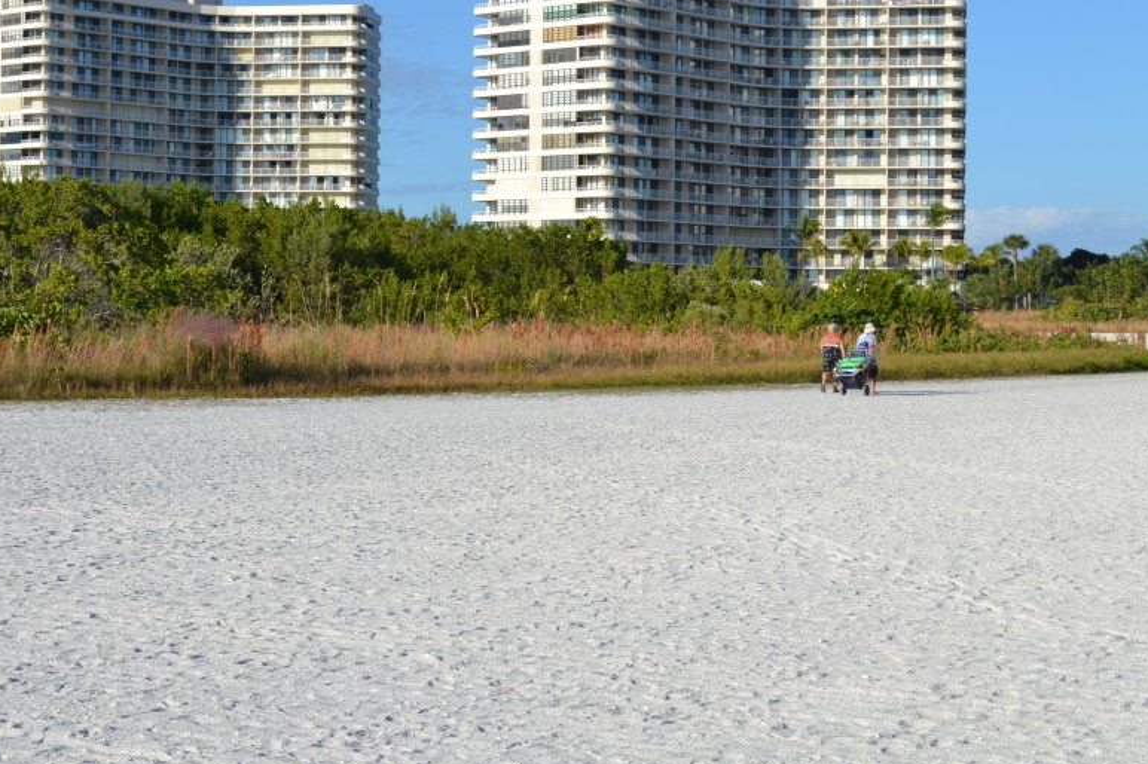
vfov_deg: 19.5
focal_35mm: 70
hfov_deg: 28.9
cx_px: 452
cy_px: 269
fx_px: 2220
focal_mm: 35
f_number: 8
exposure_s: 1/250
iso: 100
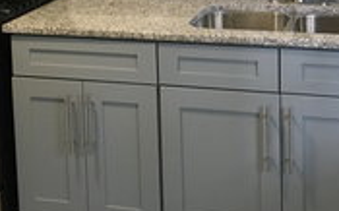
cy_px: -58
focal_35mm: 75
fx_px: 692
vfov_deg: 16.5
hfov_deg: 27.4
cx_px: 208
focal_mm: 4.15
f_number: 2.2
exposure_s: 1/24
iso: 200
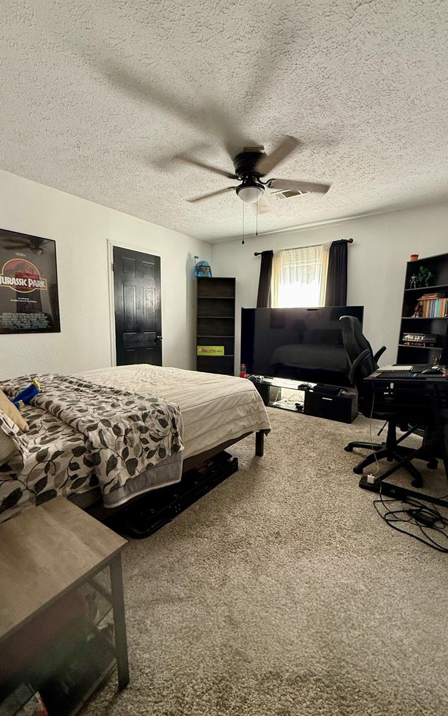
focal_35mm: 15
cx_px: 234
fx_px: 293
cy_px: 357
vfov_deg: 101.5
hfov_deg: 74.8
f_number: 2.2
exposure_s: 1/99
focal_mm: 2.22
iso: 250
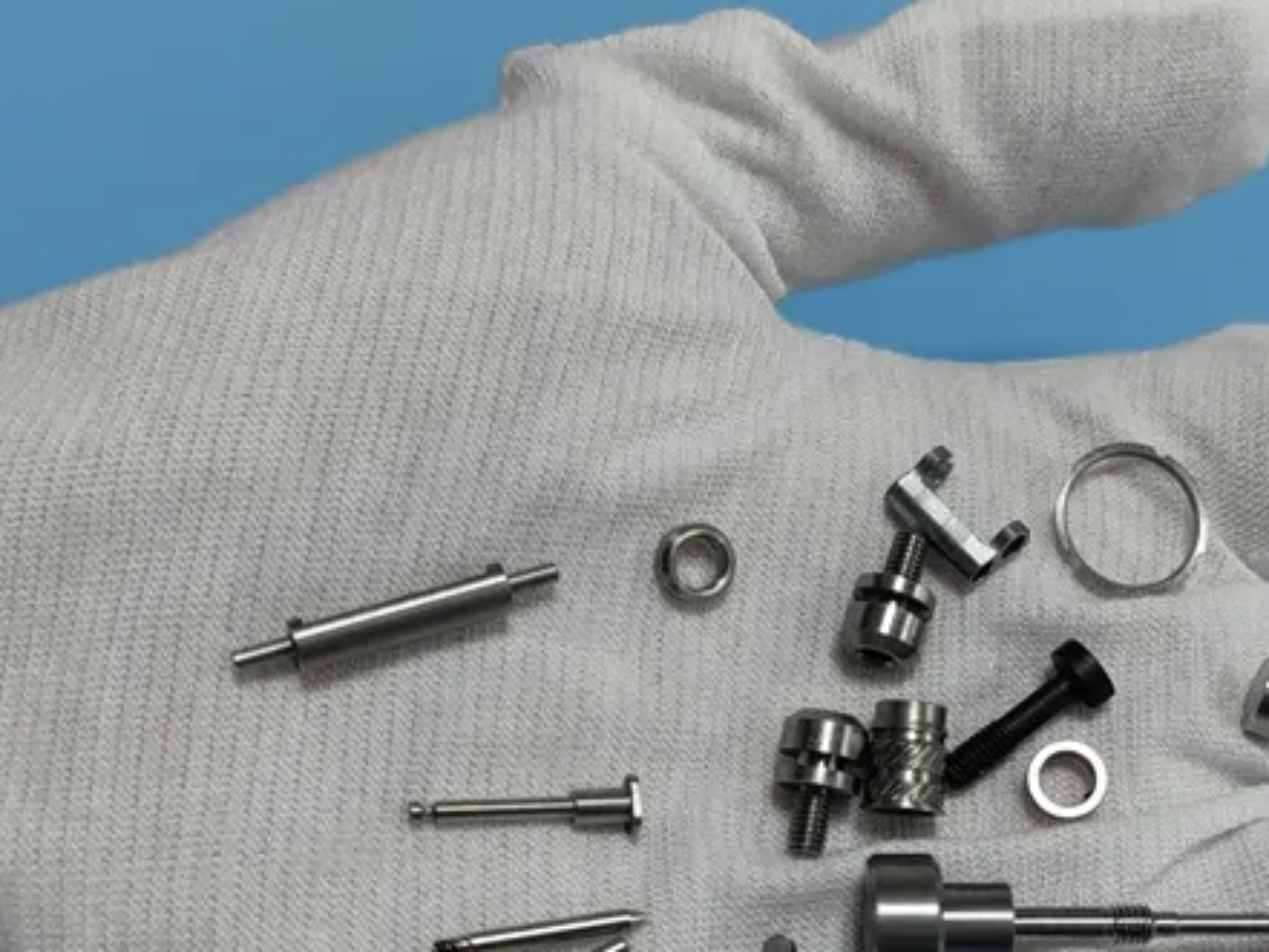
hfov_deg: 38.5
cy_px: 633
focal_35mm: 49
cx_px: 840
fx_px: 1797
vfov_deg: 29.5
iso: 800
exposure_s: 1/300
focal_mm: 5.54
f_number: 1.8
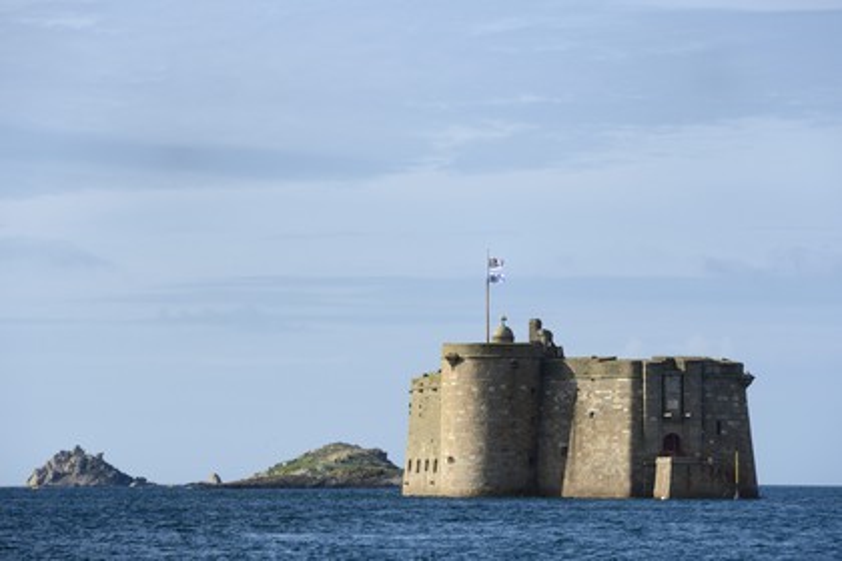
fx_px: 4327
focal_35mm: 185
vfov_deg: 7.4
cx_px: 421
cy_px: 280
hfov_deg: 11.1
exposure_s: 1/1600
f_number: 7.1
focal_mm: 185
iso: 400
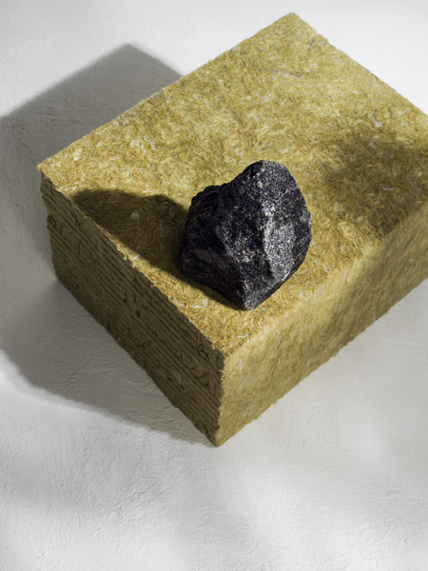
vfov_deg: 37.5
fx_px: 841
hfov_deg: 28.6
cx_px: 214
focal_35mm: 51
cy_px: 286
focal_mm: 80
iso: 200
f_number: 16
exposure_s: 1/640
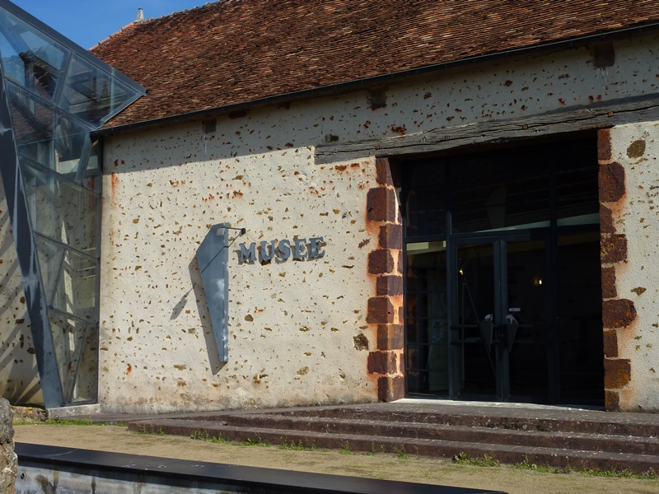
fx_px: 857
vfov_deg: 32.2
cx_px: 330
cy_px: 247
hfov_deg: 42.1
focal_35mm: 45
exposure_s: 1/500
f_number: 5
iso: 80
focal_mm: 7.3
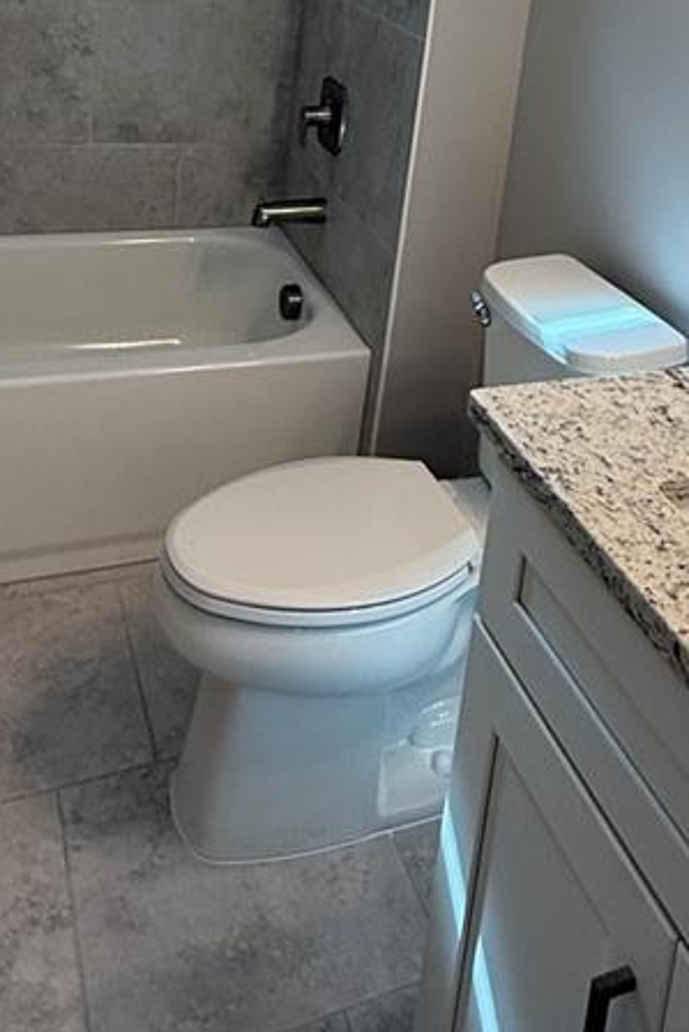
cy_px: 32
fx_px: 1119
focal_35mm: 39
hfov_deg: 33.8
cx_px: 475
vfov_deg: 43.4
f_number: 2.2
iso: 125
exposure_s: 1/120
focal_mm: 2.22
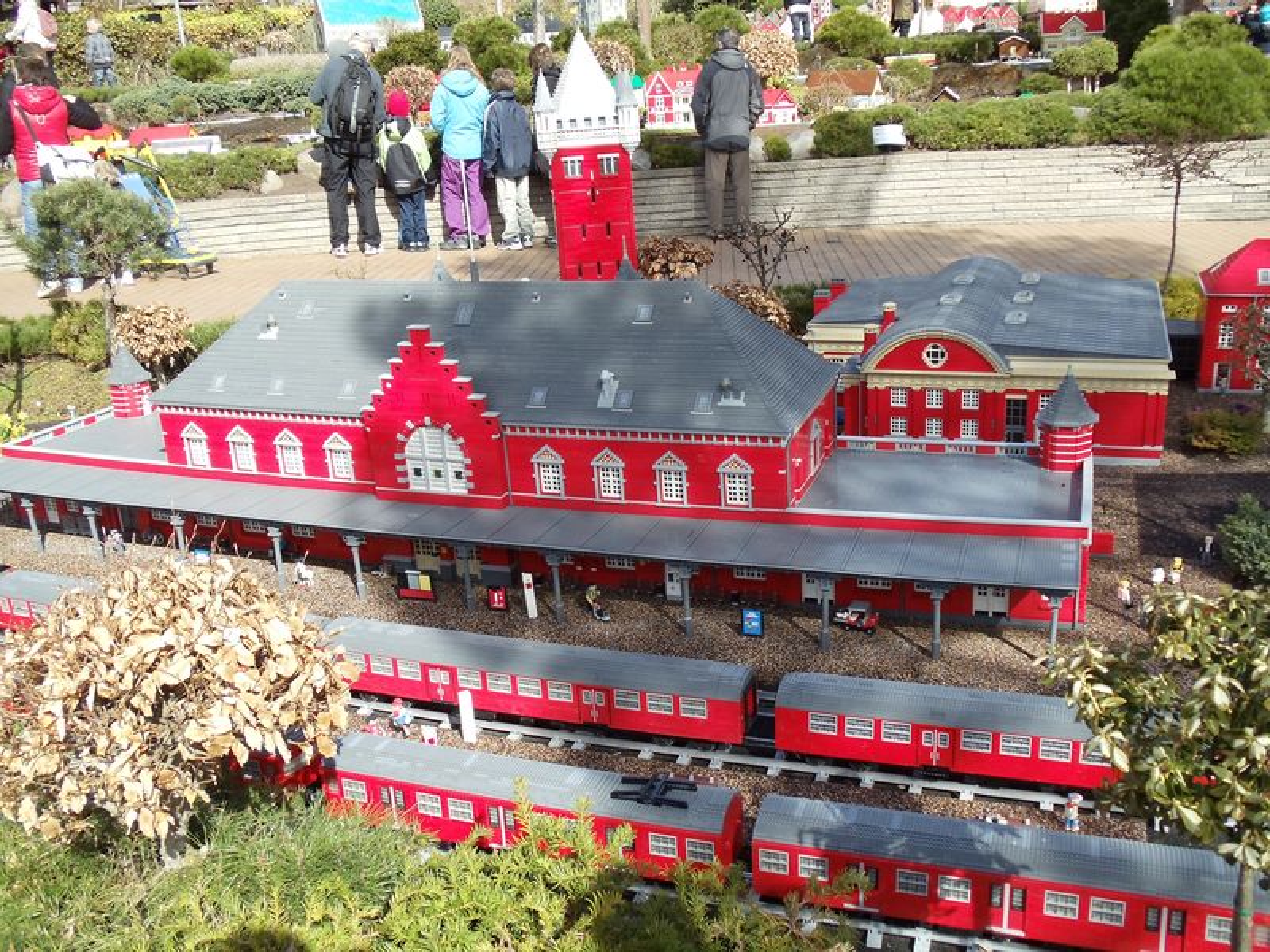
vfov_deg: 32.9
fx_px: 1614
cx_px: 635
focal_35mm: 44
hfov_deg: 42.9
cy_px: 476
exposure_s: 1/250
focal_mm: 6
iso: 80
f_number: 3.5
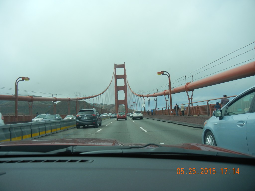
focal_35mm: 30
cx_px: 128
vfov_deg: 46.8
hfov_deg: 60.0
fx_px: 221
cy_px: 96
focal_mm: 5.4
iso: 160
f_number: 7
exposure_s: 1/360
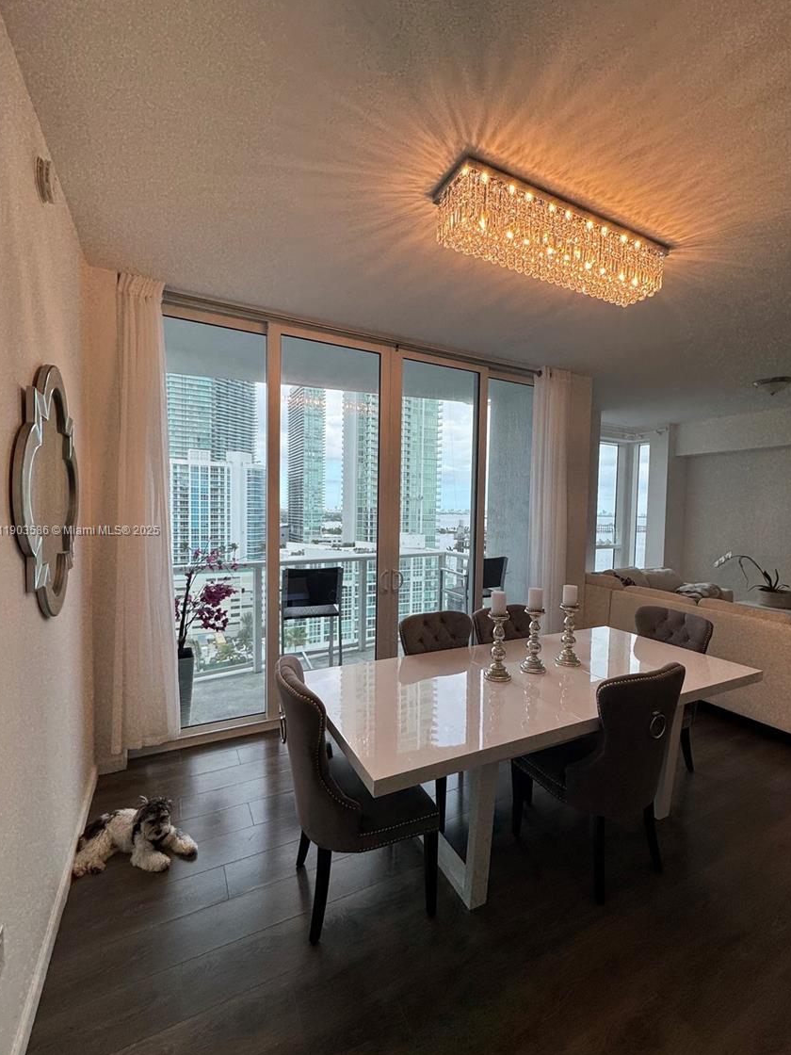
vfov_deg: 98.2
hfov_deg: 81.7
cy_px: 531
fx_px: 457
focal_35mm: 15
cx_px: 411
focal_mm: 2.22
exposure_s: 1/120
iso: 50
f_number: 2.2
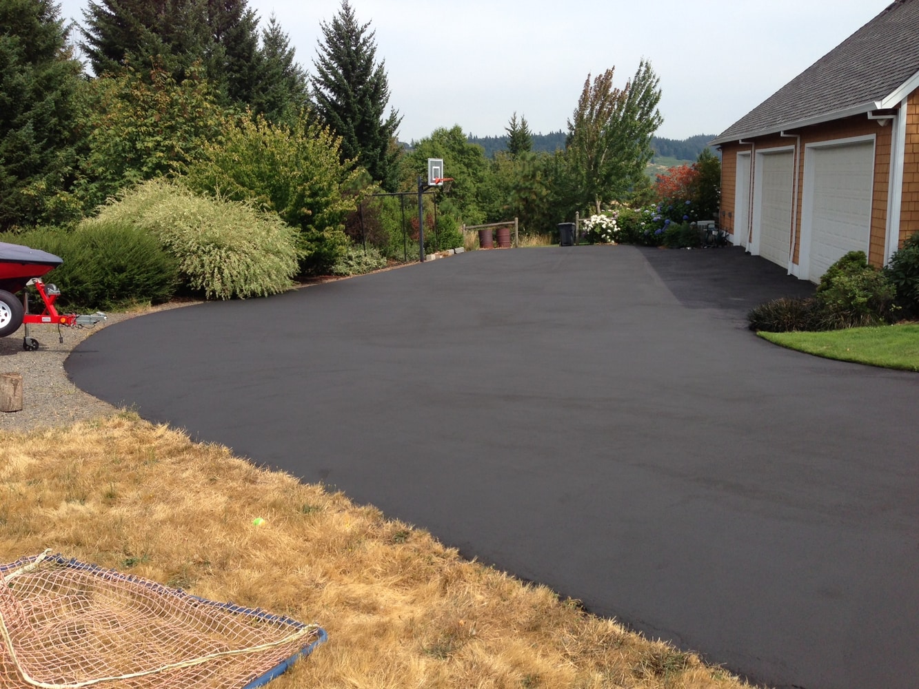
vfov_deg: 43.0
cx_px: 460
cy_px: 344
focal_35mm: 33
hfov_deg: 55.3
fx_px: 876
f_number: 2.4
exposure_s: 1/968
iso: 50
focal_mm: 4.13
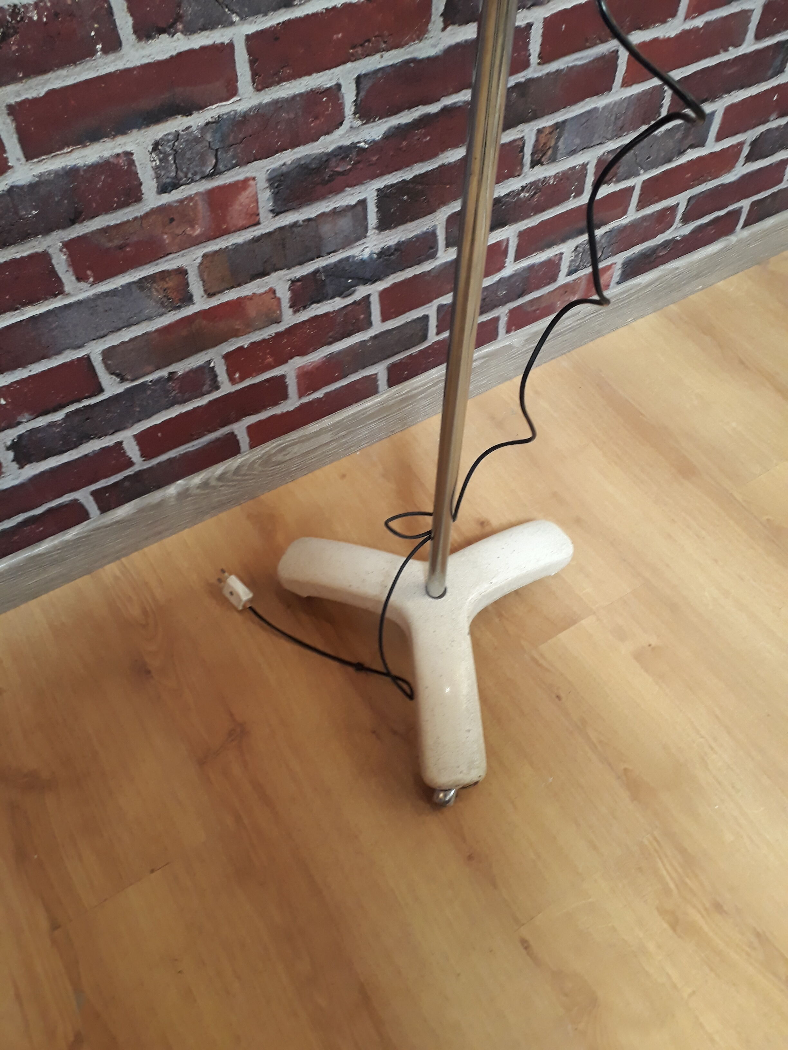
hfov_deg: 51.4
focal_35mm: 27
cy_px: 525
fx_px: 820
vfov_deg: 65.3
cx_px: 394
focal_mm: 3.6
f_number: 1.9
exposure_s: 1/33
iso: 200
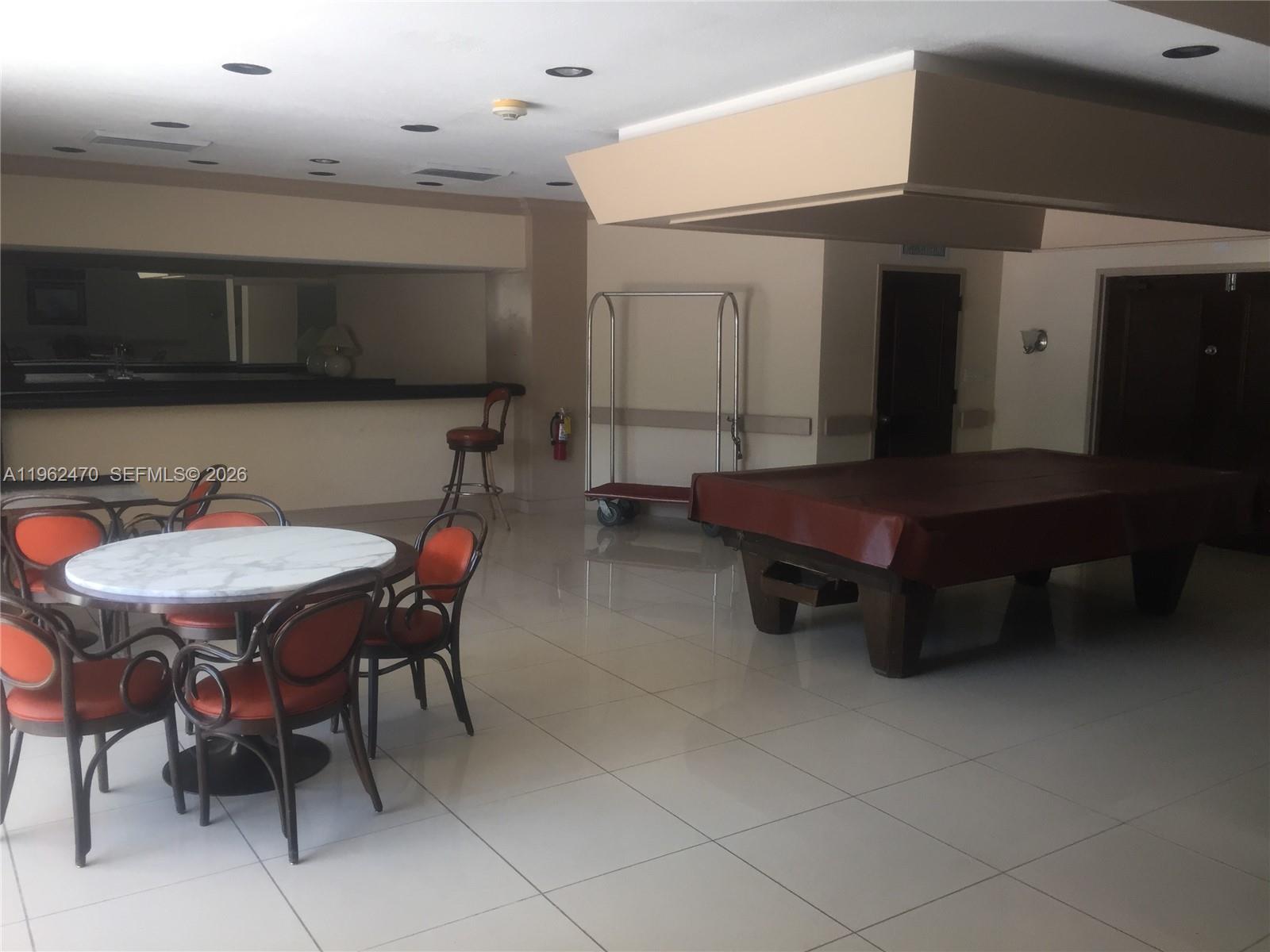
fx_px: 1064
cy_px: 476
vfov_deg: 48.2
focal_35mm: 29
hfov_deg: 61.7
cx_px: 635
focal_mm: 4.15
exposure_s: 1/30
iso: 32
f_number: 2.2
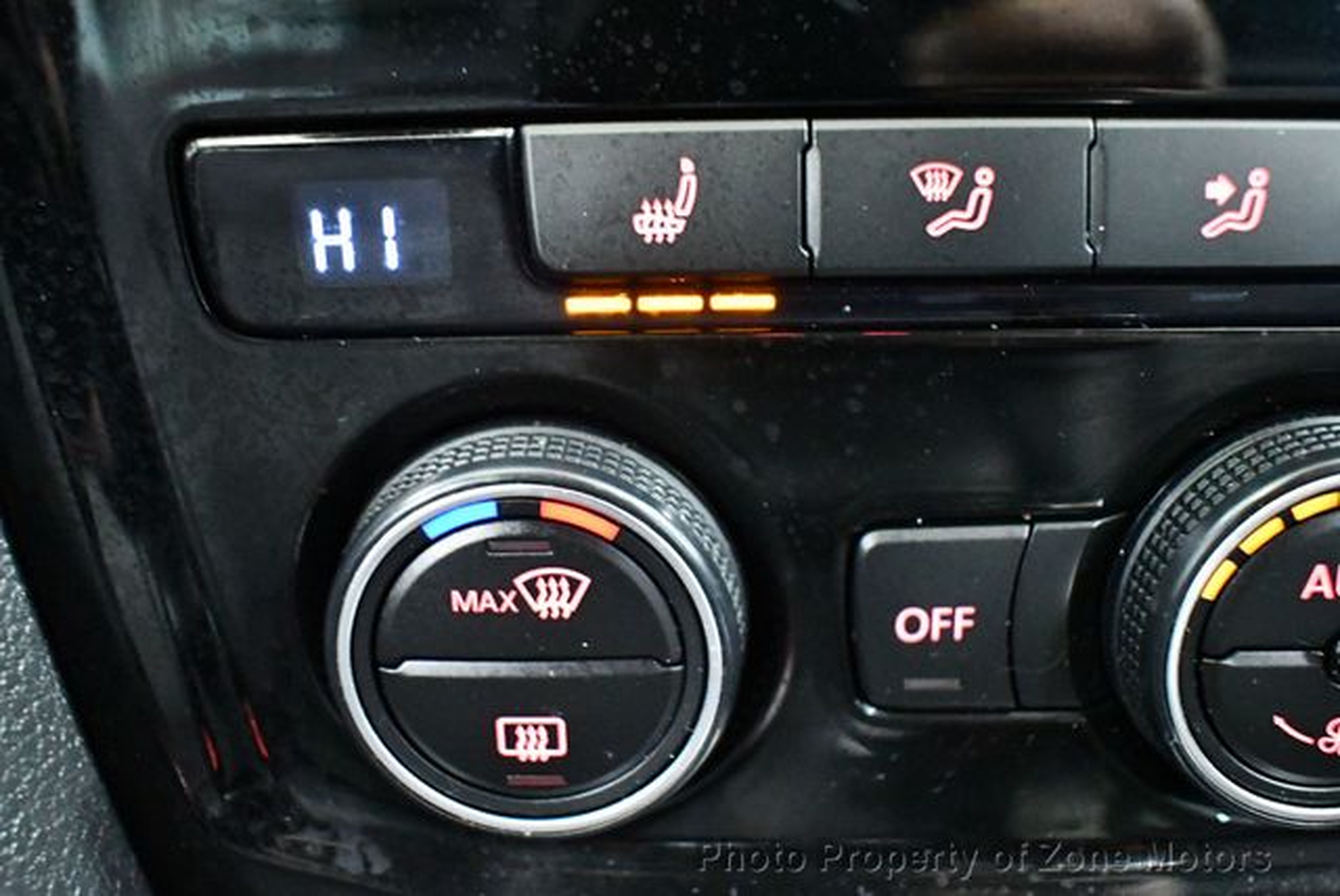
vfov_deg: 36.9
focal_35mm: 36
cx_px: 670
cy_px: 448
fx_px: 1341
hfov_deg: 53.1
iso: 12800
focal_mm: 18
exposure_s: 1/50
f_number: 3.5
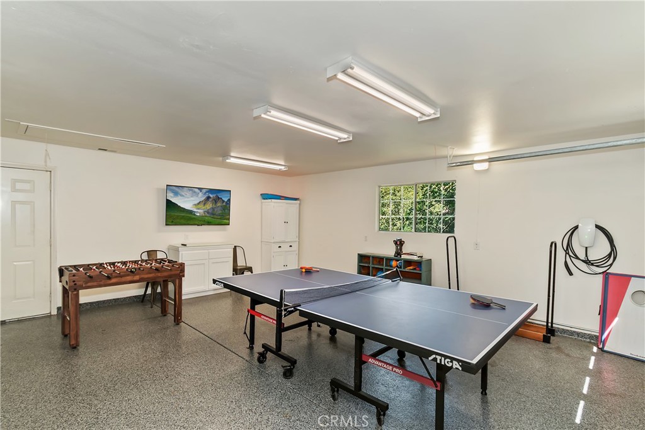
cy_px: 215
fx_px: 269
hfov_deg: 100.4
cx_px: 322
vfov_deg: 77.3
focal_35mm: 15
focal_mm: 10
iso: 400
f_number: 8
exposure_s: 1/30
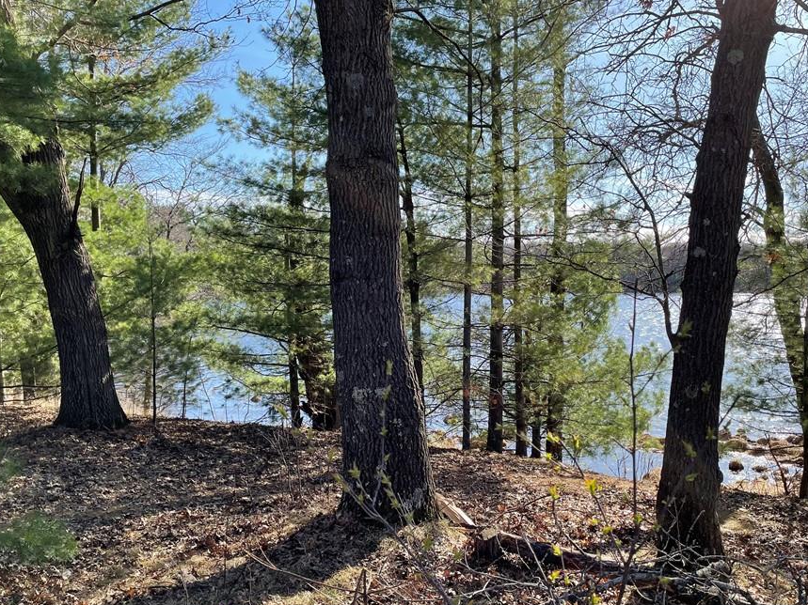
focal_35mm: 31
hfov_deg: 58.4
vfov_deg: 45.4
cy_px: 330
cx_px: 412
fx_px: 723
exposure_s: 1/1125
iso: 32
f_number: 1.6
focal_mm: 4.2
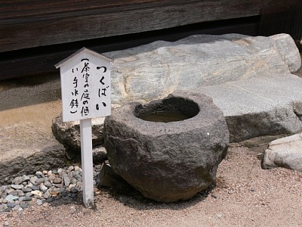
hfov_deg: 33.2
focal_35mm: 58
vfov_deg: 25.2
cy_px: 114
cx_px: 151
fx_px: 506
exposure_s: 1/250
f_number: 5.6
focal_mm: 12.2
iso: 80
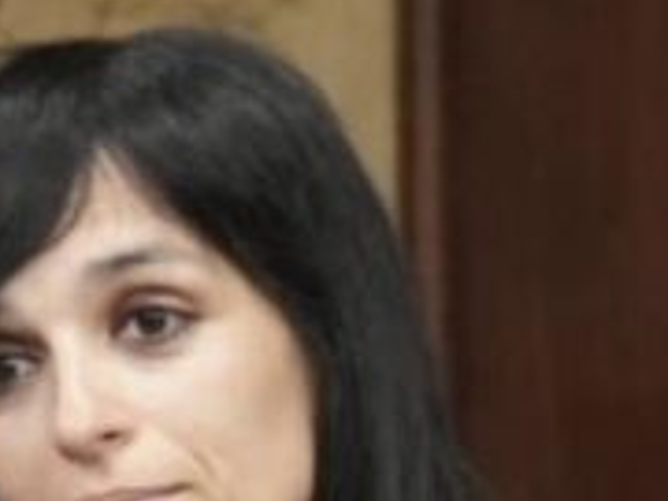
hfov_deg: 2.8
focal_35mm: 707
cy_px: 727
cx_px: 230
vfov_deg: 2.1
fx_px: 13643
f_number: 4
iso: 5000
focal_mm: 200
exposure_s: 1/200
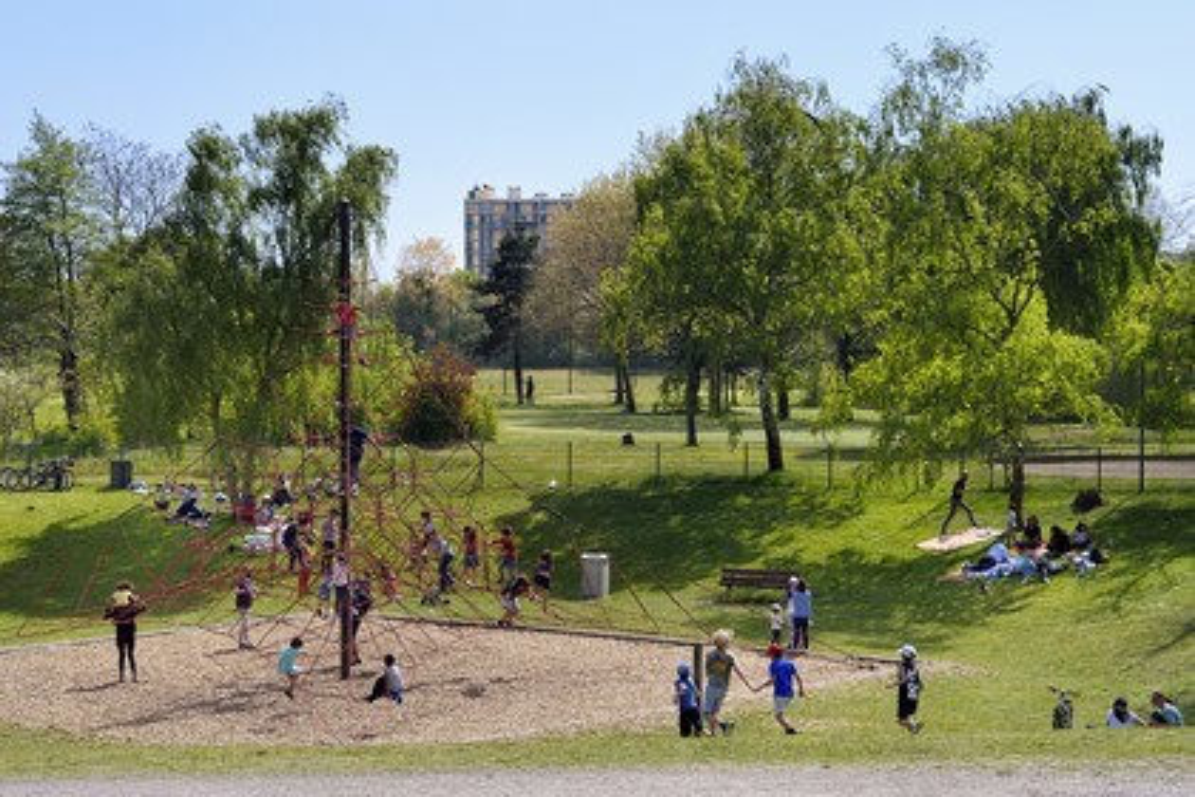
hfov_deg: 28.8
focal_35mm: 70
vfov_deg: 19.5
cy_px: 398
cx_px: 598
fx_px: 2323
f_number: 11
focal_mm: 70
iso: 200
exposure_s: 1/320
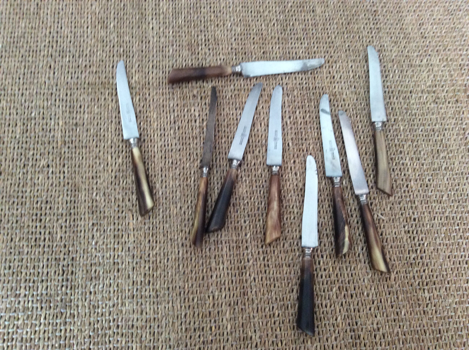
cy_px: 175
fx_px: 433
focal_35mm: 32
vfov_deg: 44.1
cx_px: 234
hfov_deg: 56.9
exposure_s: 1/25
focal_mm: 3.3
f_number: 2.4
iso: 200
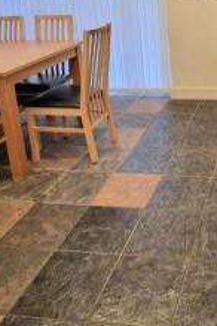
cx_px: 224
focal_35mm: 36
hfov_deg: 33.3
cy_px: 44
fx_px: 325
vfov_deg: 48.5
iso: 320
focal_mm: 2.2
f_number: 2.2
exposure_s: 1/60.2
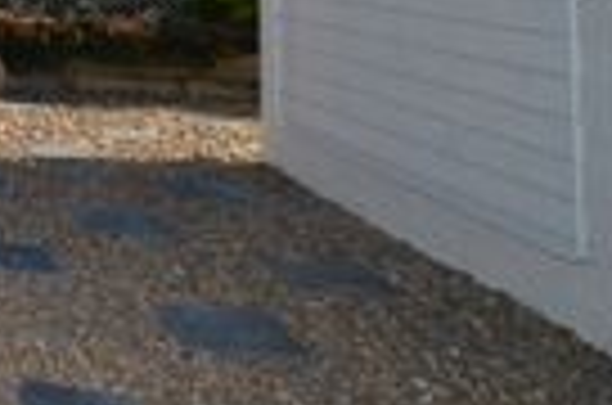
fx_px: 882
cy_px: -106
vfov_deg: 23.2
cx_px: -382
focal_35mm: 52
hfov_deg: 25.0
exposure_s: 1/250
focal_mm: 10
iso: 250
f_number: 9
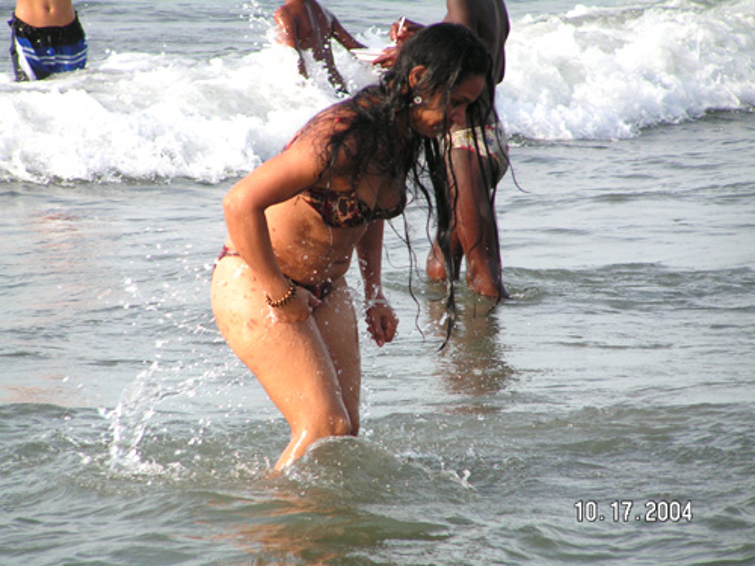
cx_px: 378
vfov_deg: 3.9
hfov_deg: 5.2
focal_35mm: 380
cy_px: 283
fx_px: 8288
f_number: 3.7
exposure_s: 1/400
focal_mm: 63
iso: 50
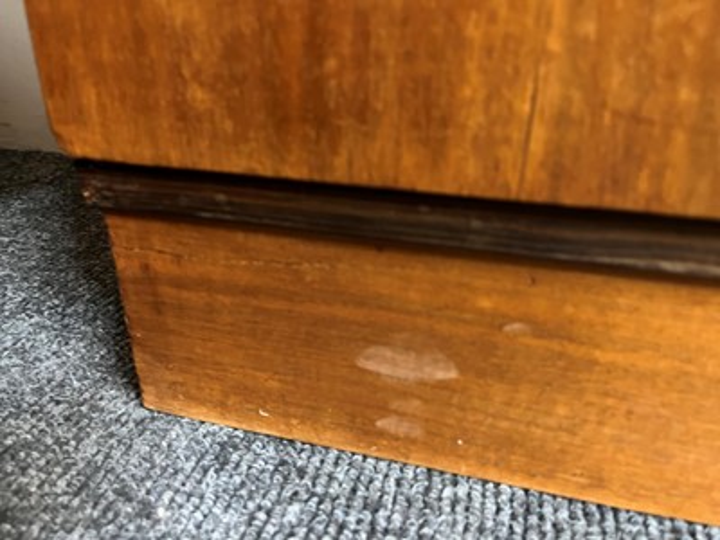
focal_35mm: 26
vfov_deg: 53.1
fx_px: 541
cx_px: 360
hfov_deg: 67.3
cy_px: 270
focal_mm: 5.1
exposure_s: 1/25
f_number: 1.6
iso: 640
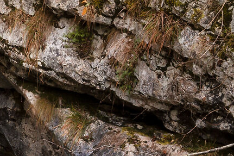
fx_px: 1792
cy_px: 255
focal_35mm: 276
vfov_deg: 4.9
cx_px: -180
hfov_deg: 7.3
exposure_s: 1/2.5
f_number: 11
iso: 100
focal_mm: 33
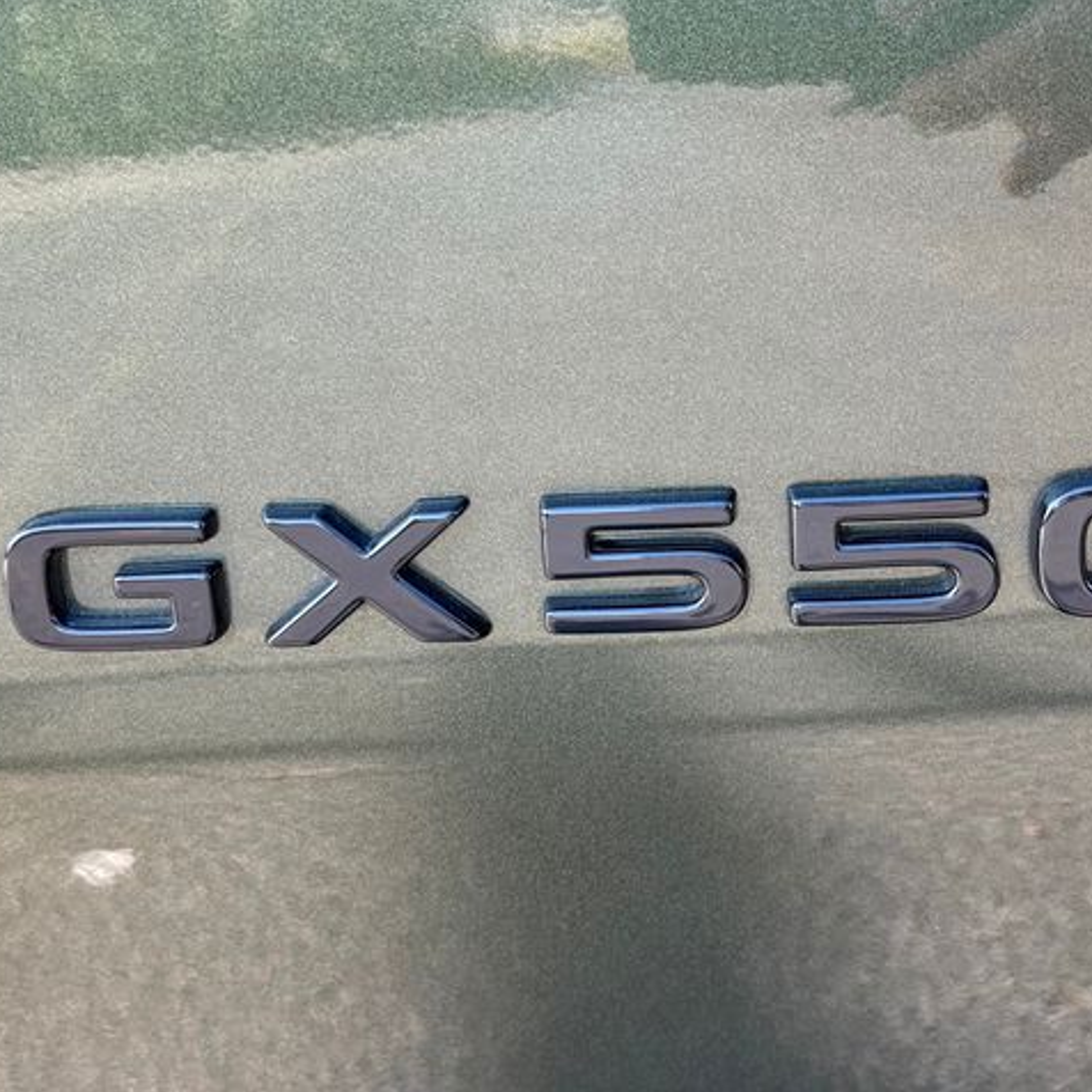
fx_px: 2034
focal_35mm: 57
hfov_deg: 30.0
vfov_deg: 30.0
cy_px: 544
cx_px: 629
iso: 100
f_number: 1.78
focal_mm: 6.76
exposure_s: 1/278
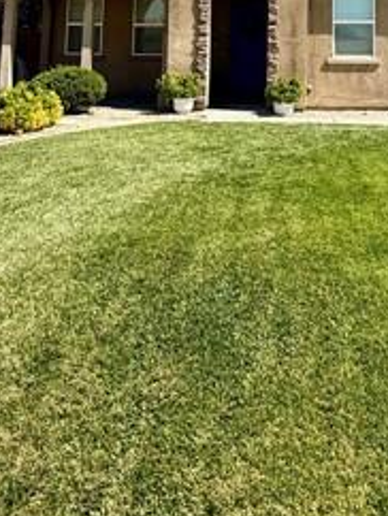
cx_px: 298
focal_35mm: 37
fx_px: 552
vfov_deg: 42.8
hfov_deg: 37.6
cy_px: -6
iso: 50
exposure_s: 1/1698
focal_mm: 2.22
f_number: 2.2
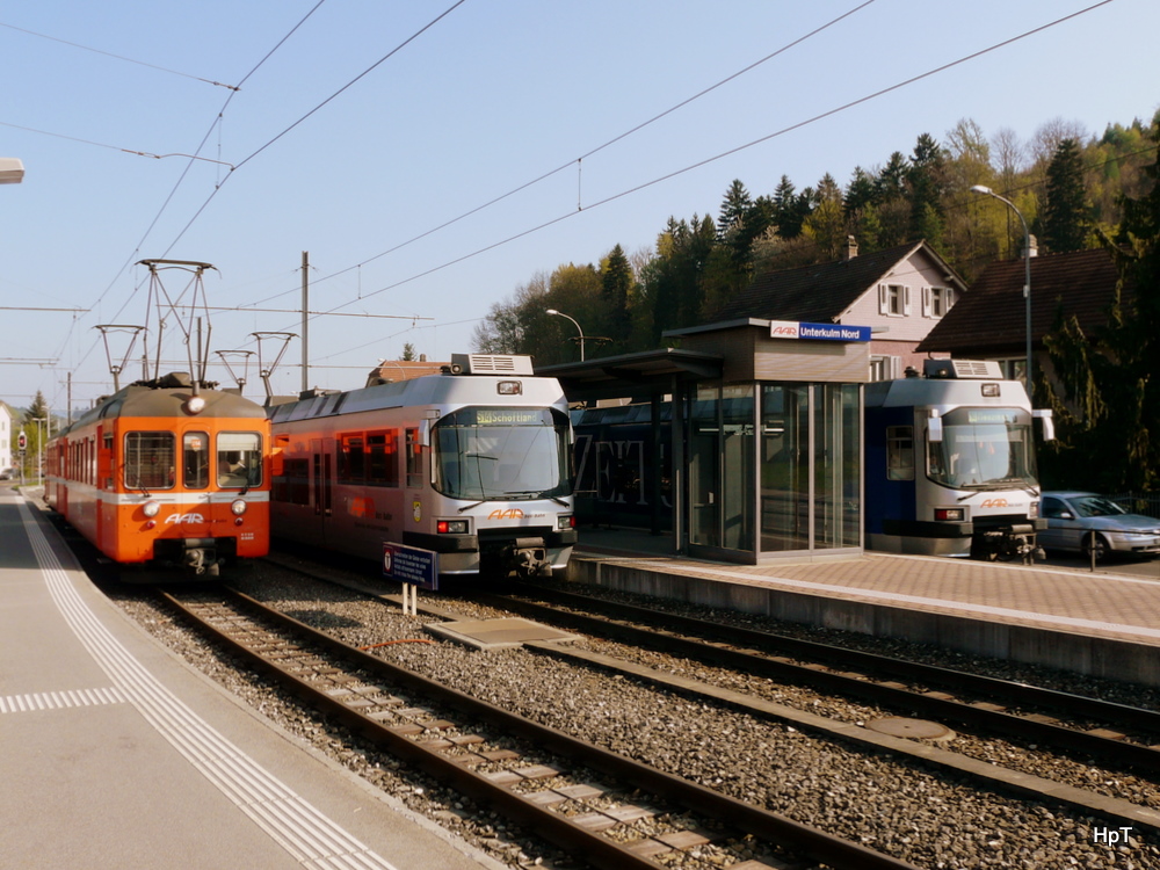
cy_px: 435
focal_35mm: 34
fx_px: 1139
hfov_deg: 54.0
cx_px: 580
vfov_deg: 41.8
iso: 100
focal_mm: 5.6
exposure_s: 1/250
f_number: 5.6
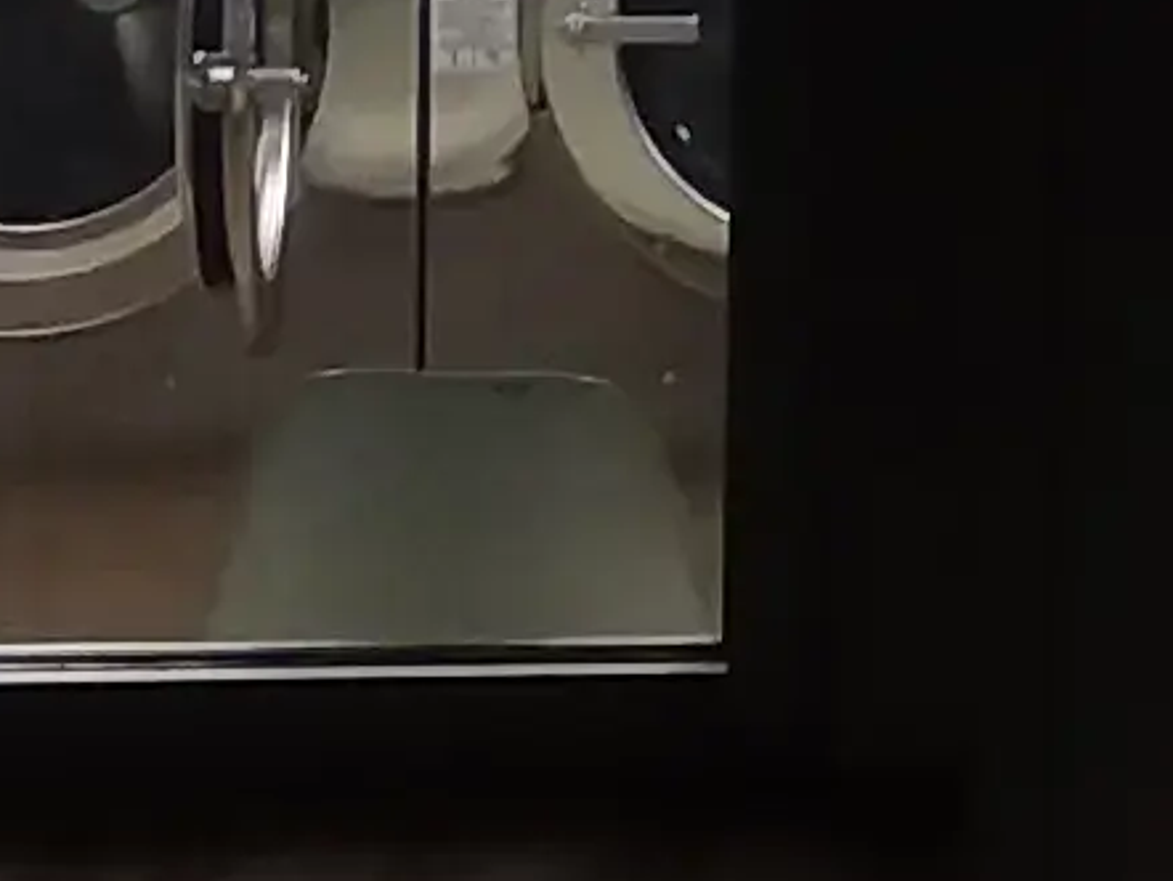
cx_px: 1744
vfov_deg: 8.5
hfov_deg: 11.2
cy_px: -597
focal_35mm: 169
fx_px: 5730
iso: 100
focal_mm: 2.47
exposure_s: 1/30
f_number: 1.9
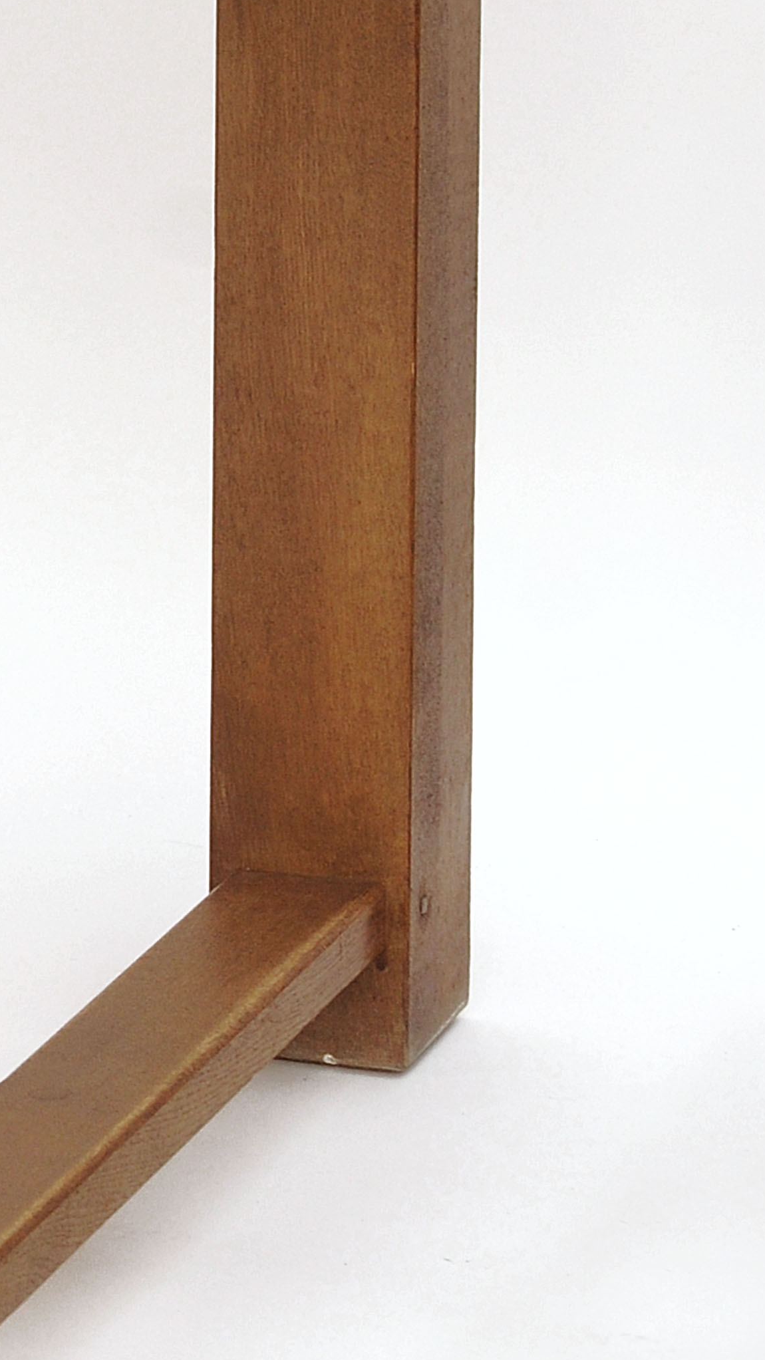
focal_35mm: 148
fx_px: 5342
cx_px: -142
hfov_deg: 8.1
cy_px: 474
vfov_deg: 14.5
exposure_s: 1/160
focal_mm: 45
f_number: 5.6
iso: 250
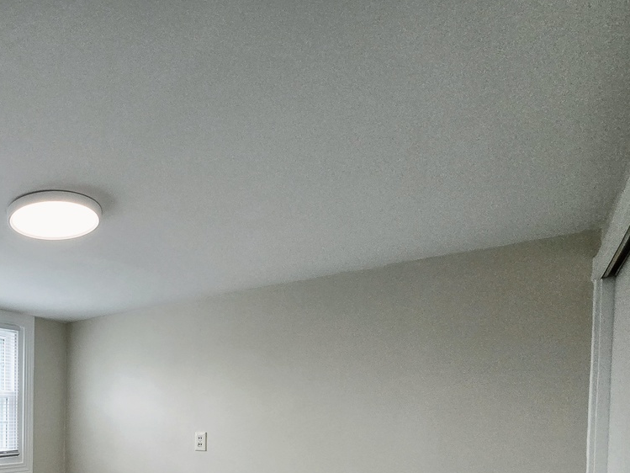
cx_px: 33
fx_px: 455
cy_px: 441
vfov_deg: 48.1
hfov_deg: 56.8
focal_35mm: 25
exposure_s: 1/370
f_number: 2.2
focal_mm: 2.2
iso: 200
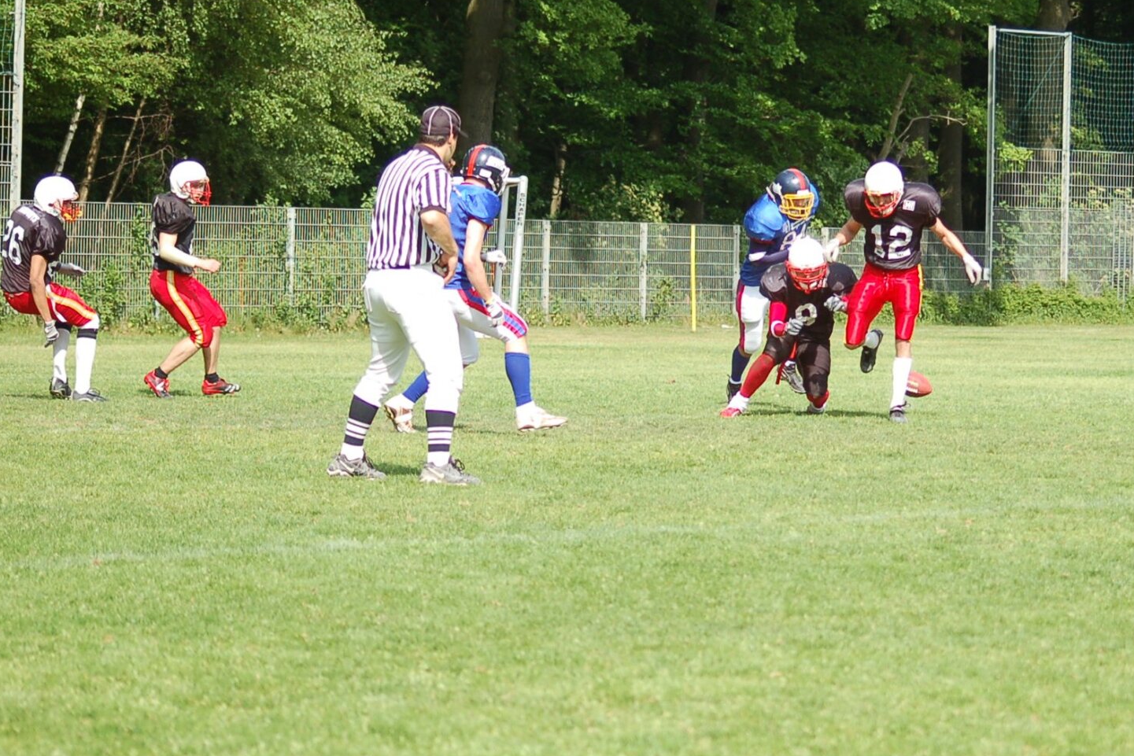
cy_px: 223
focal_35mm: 160
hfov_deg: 12.8
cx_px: 823
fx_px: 5040
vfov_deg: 8.6
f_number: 4
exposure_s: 1/1000
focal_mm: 70
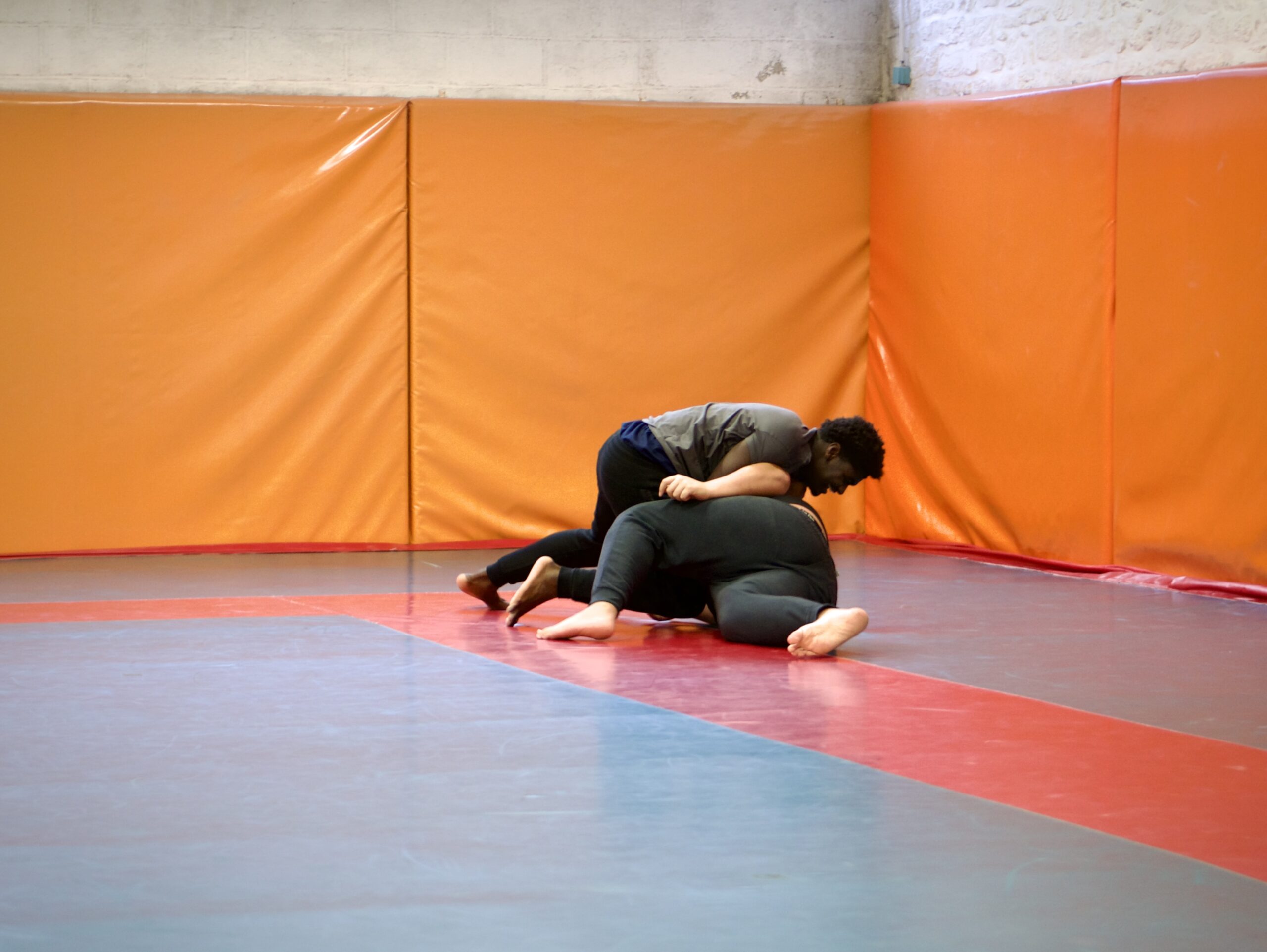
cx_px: 634
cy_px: 476
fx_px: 3149
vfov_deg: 17.2
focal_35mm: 86
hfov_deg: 22.7
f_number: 1.7
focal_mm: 43
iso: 200
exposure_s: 1/125
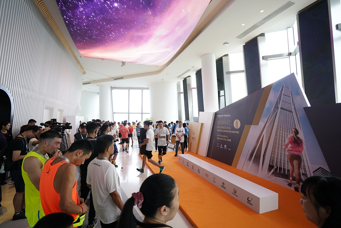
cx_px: 170
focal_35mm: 16
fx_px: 152
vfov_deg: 73.7
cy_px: 114
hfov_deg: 96.7
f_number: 4
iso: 1600
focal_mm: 16
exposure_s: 1/160
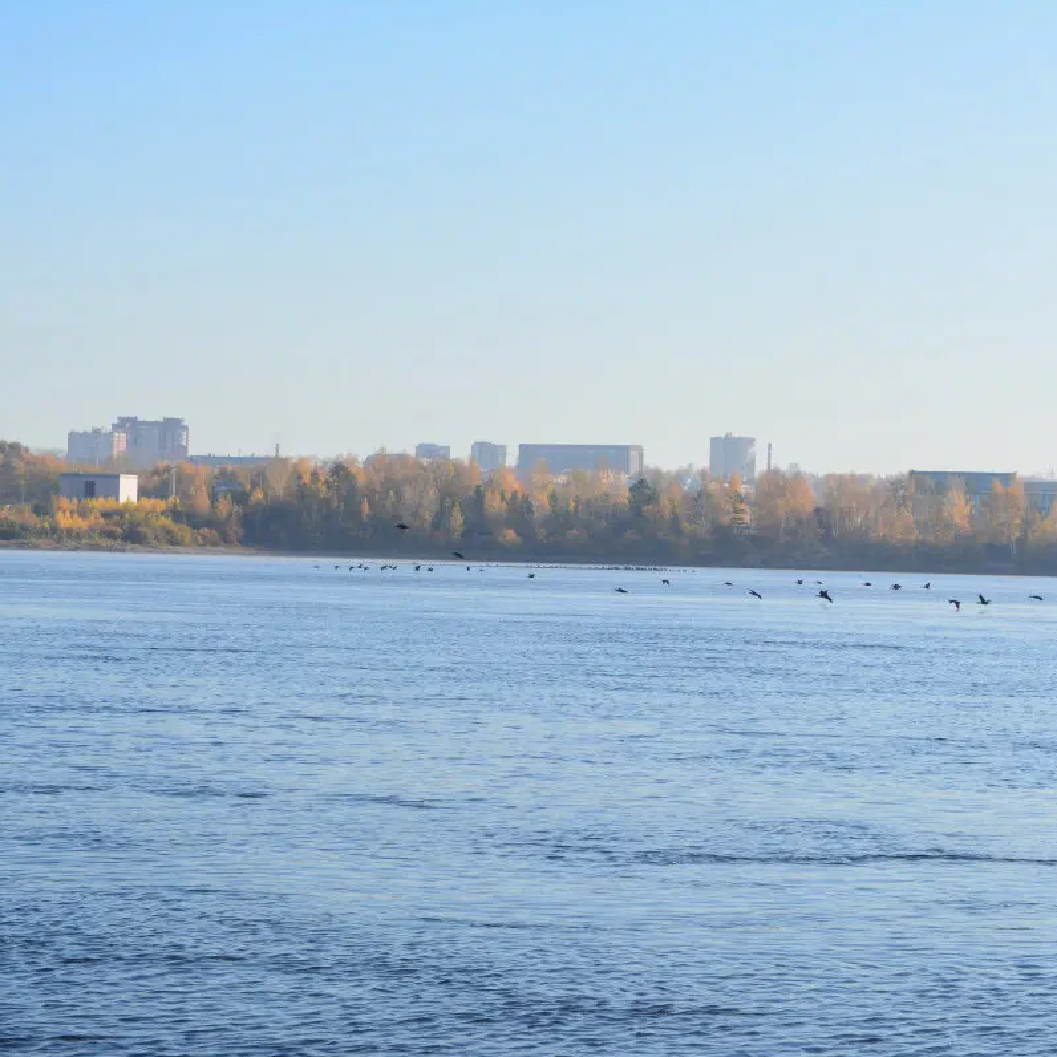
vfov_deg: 16.5
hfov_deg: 16.4
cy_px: 527
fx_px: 3649
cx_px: 721
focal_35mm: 106
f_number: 10
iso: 200
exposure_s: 1/400
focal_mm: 55
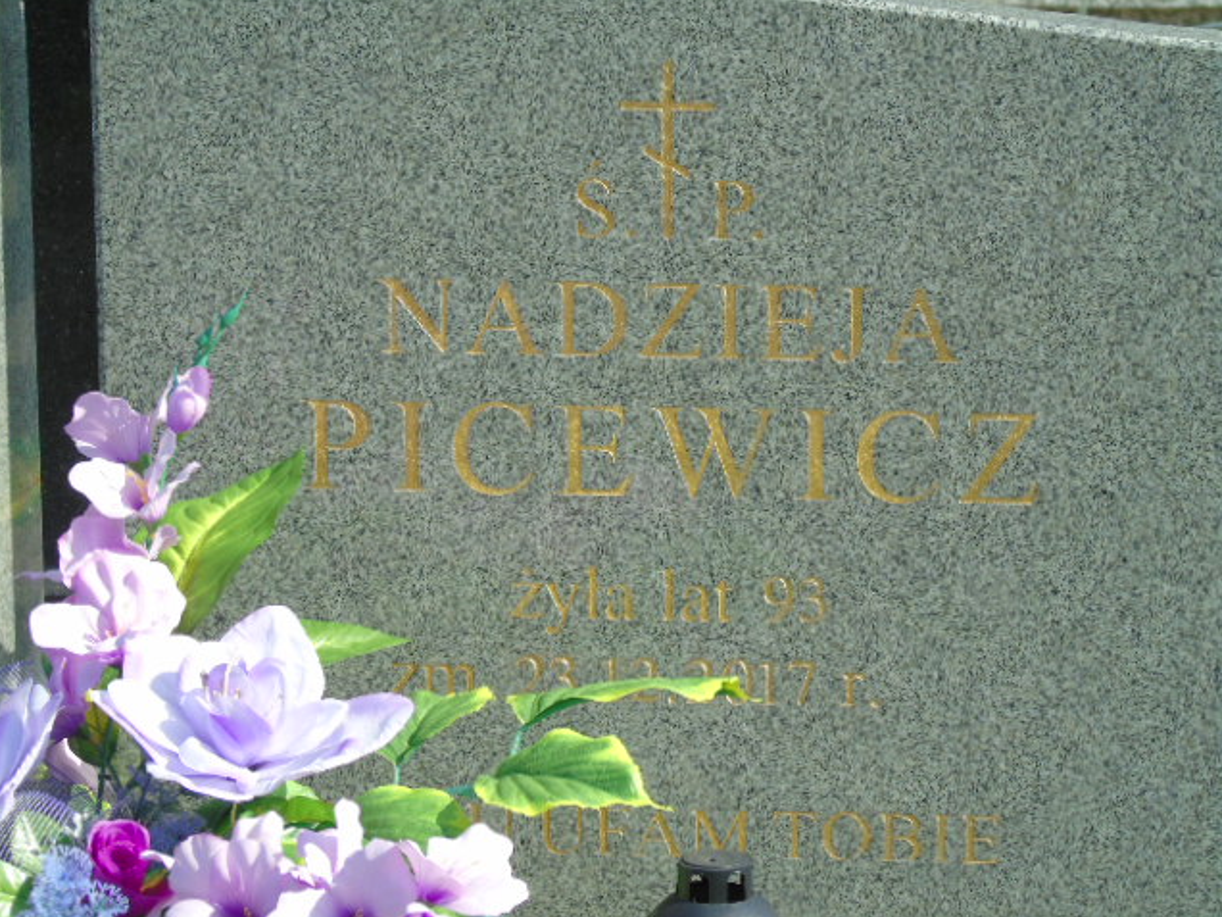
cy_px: 458
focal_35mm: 163
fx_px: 5754
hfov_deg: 12.1
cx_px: 609
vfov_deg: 9.1
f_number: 4.9
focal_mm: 29
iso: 80
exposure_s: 1/250
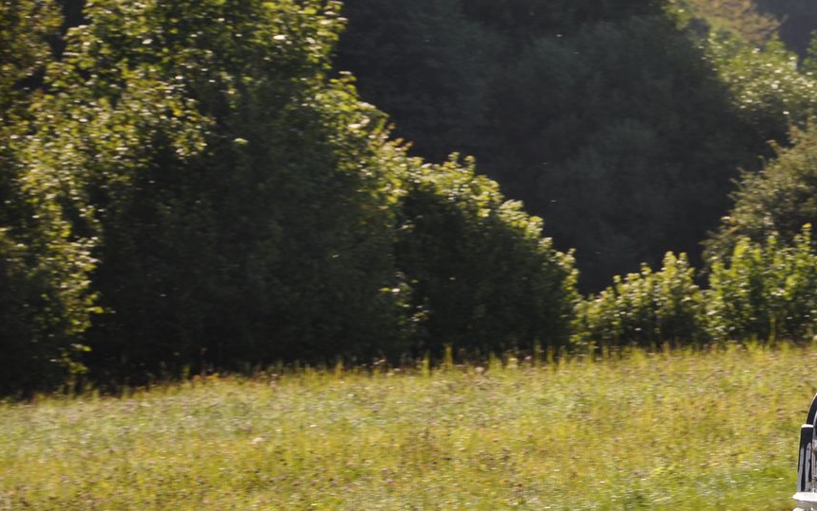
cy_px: 422
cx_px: 736
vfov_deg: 4.4
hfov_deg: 7.1
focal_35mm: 297
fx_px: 6612
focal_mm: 105
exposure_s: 1/640
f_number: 6.3
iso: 200
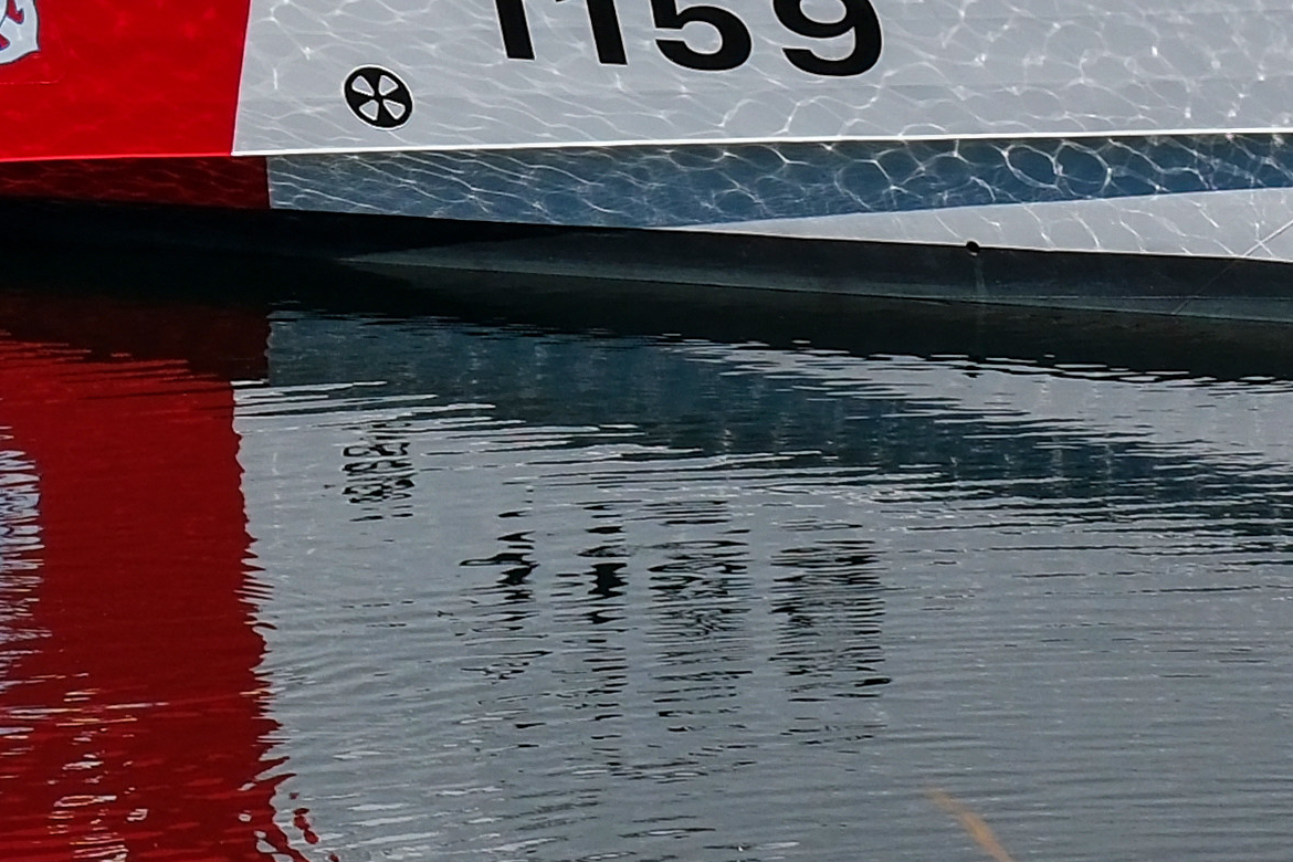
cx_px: -1293
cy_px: -1165
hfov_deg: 4.7
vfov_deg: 3.1
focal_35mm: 432
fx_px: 15515
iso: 500
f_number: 6.4
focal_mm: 54.1
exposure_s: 1/2000
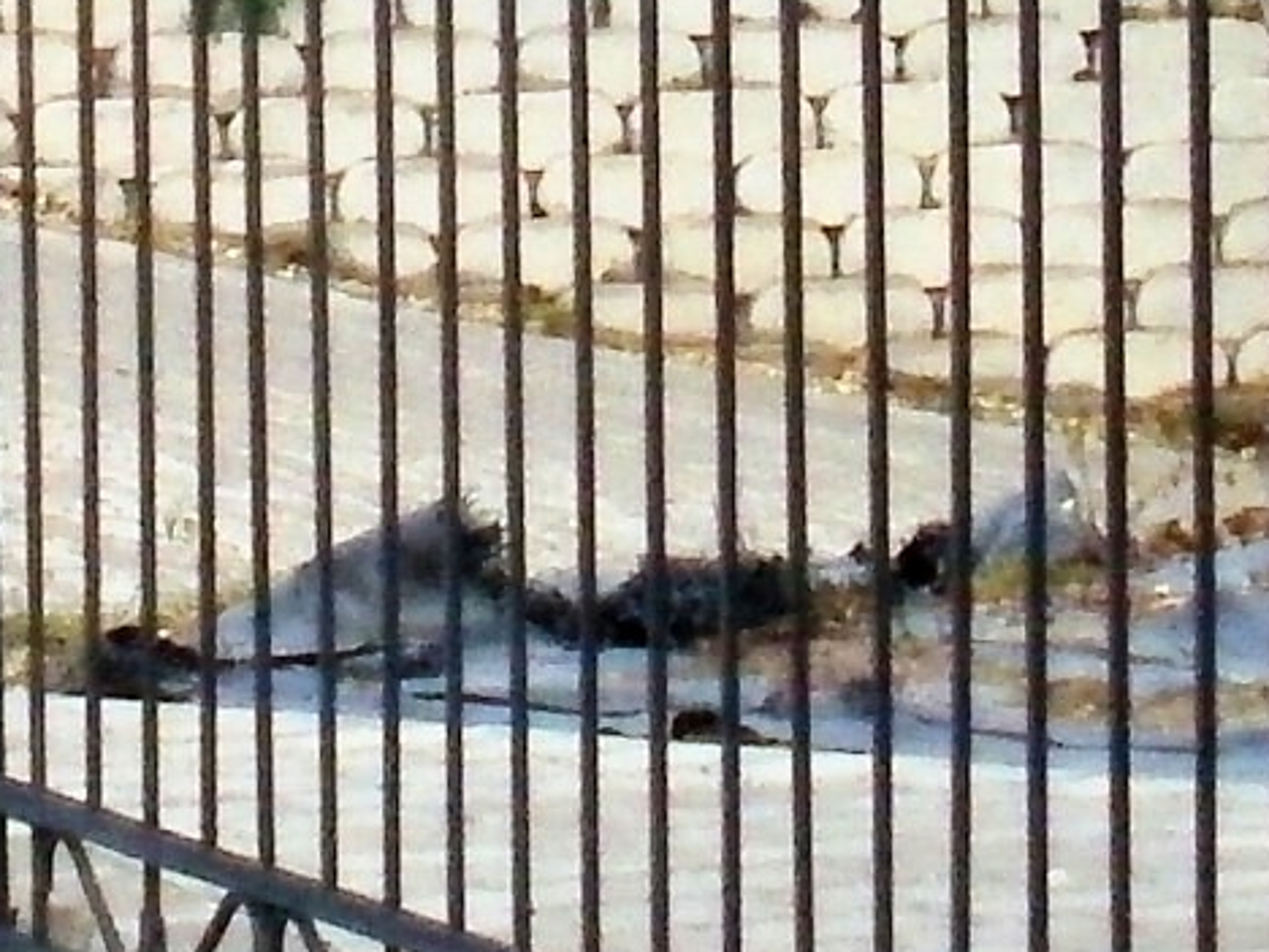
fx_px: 9201
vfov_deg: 5.9
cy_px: -320
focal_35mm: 251
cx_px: -363
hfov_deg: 7.8
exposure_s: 1/250
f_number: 5.6
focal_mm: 6.3
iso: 200
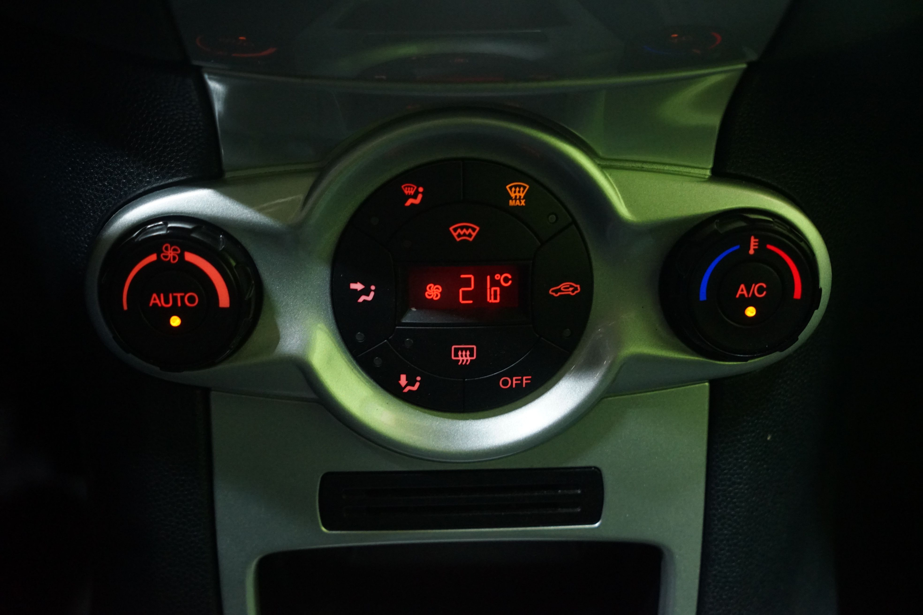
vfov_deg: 29.9
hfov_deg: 43.6
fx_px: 1154
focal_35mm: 45
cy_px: 308
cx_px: 462
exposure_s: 1/20
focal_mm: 45
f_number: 5
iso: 4000
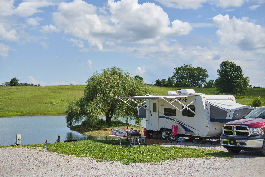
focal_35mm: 53
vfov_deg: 25.5
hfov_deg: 37.5
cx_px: 132
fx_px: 390
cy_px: 88
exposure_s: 1/8000
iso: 200
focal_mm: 35
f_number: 2.2
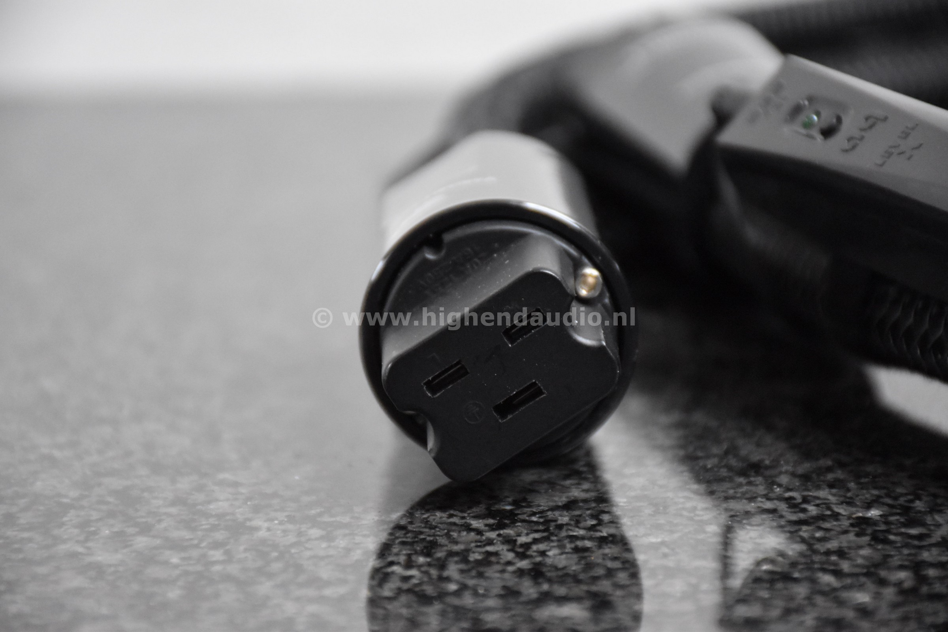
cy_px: 316
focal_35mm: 210
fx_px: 5530
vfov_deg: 6.5
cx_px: 474
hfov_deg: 9.8
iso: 4500
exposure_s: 1/125
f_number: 5.6
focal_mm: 140
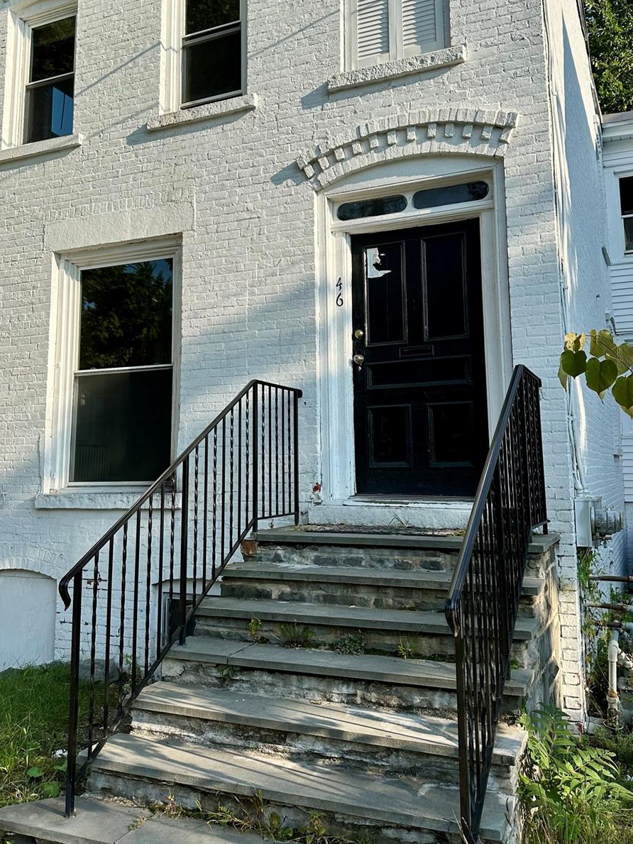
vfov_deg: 58.1
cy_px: 358
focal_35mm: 31
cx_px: 298
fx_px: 756
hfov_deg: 45.4
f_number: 1.78
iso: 80
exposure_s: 1/2660
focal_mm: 6.86
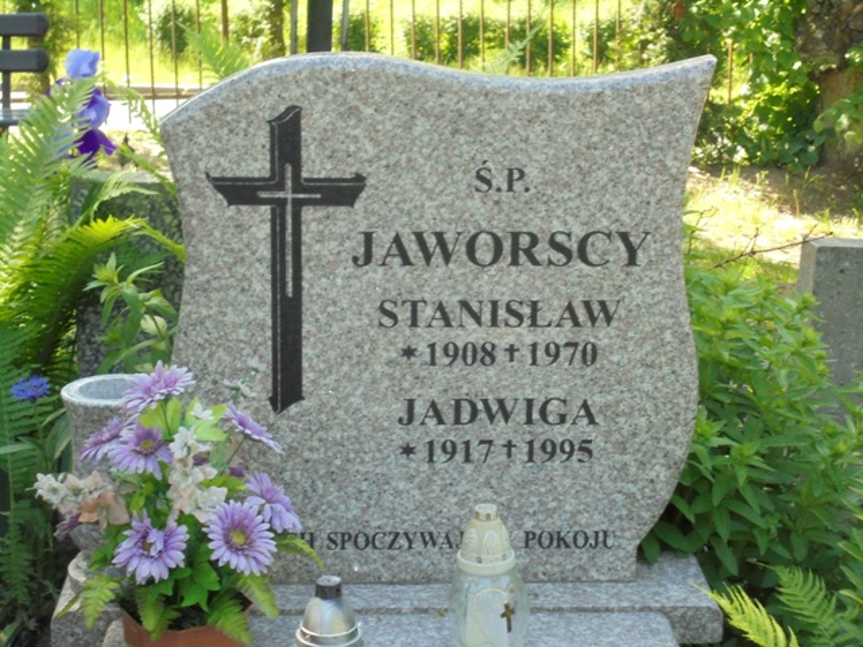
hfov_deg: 26.7
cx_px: 432
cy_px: 324
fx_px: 1820
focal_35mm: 73
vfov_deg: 20.2
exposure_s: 1/60
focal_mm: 13.1
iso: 200
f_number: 6.1
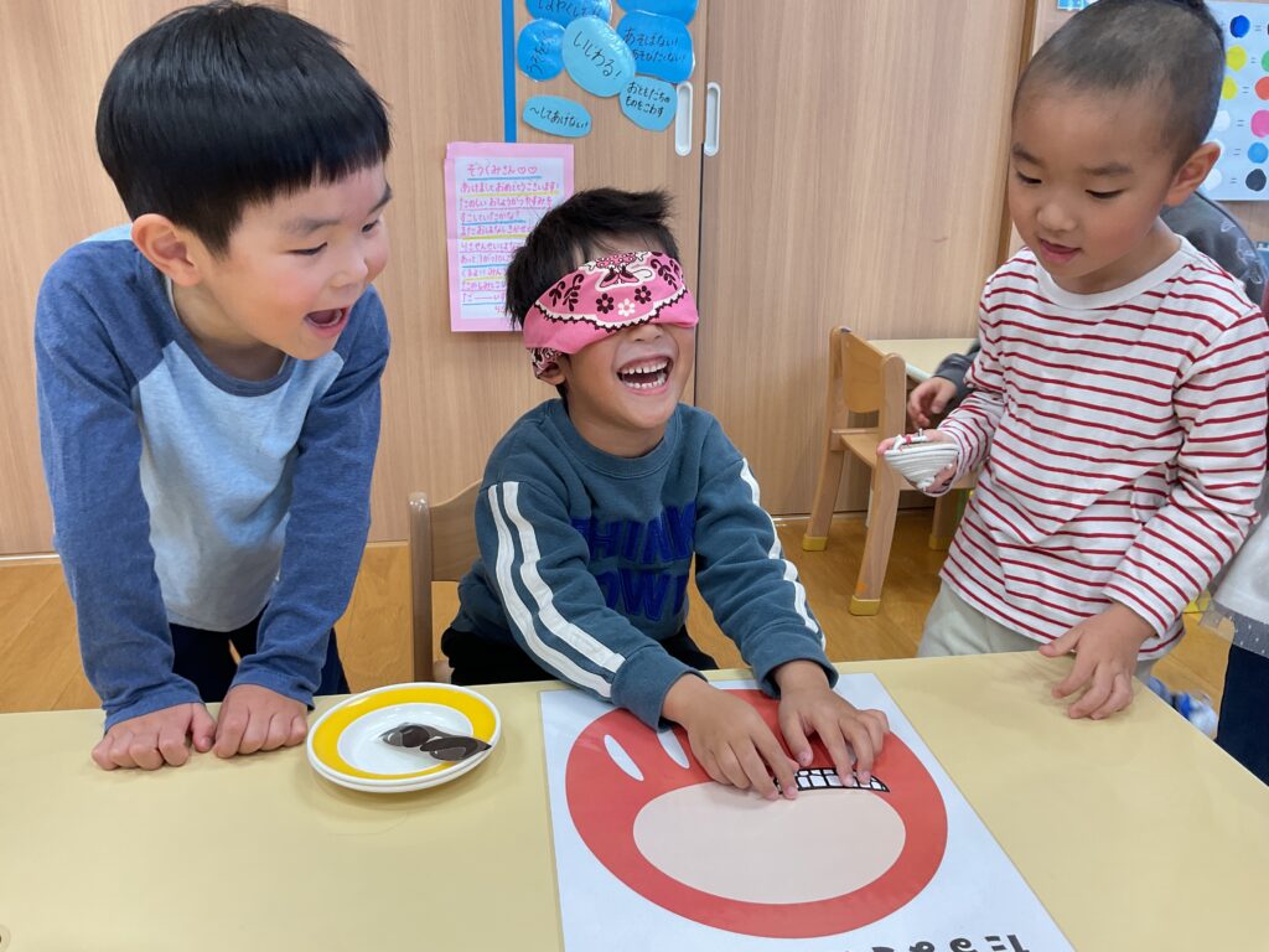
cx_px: 634
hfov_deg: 61.7
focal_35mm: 29
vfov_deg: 48.2
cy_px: 476
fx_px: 1063
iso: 50
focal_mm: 3
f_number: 1.8
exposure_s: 1/120
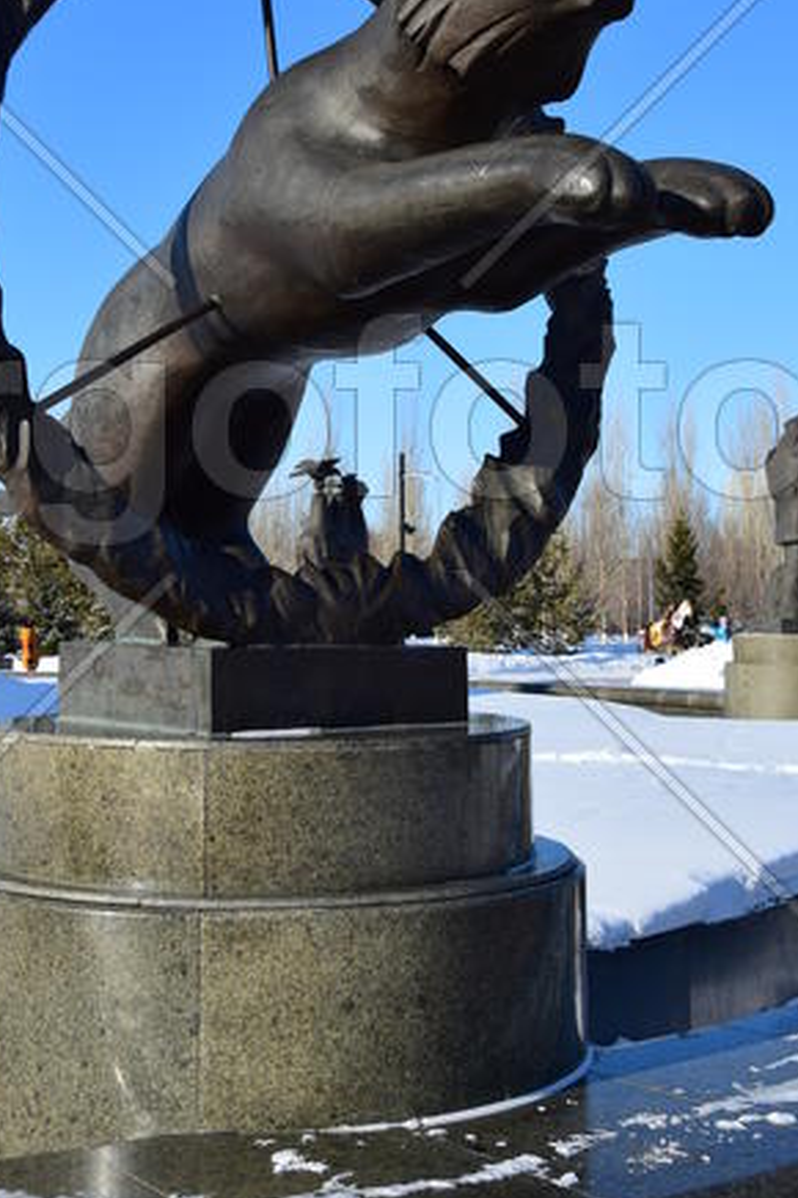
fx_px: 1729
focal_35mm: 52
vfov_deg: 37.9
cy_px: 430
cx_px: 318
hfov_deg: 25.9
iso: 100
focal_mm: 26
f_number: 8
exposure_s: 1/250
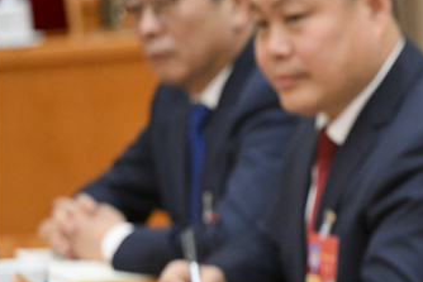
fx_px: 3268
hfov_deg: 7.3
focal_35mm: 278
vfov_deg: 4.9
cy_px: 285
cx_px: 676
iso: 2500
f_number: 2.8
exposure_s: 1/320
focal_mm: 86
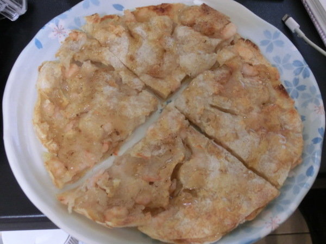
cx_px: 163
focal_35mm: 42
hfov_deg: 44.8
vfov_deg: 34.3
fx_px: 396
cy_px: 122
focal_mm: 7.38
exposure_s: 1/10
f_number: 4
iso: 800
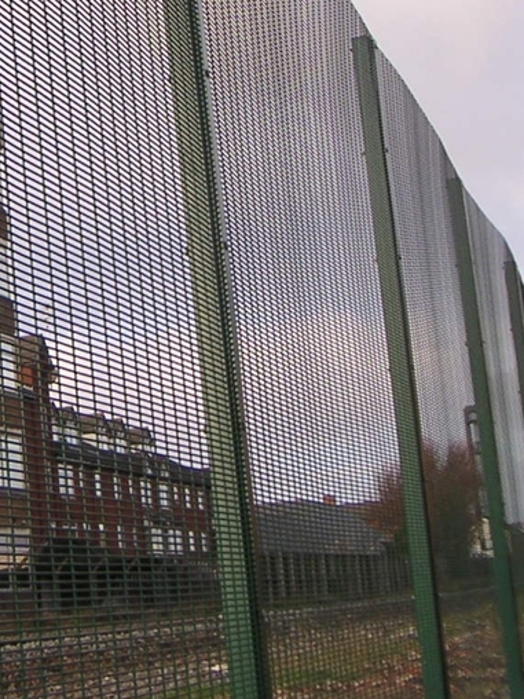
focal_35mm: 84
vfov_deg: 23.1
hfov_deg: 17.1
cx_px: -30
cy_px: 194
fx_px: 1695
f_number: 2.9
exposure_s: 1/350
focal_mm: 5.2
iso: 64
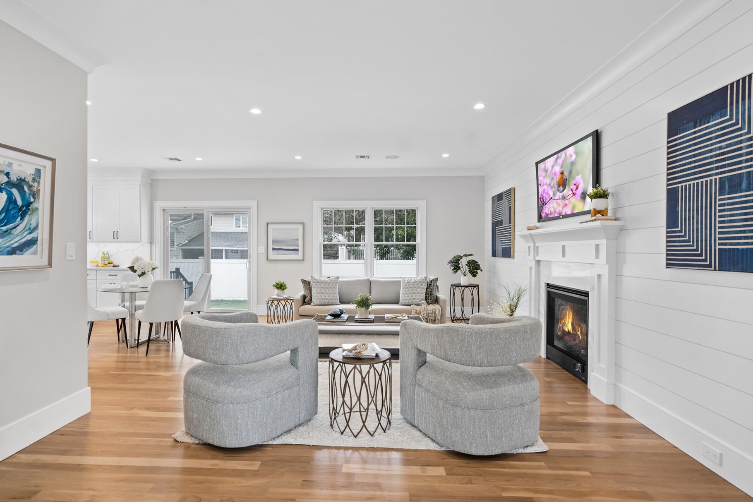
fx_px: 376
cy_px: 256
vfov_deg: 67.4
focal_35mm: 18
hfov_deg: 89.9
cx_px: 357
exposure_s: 1/10
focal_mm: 16
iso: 250
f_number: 5
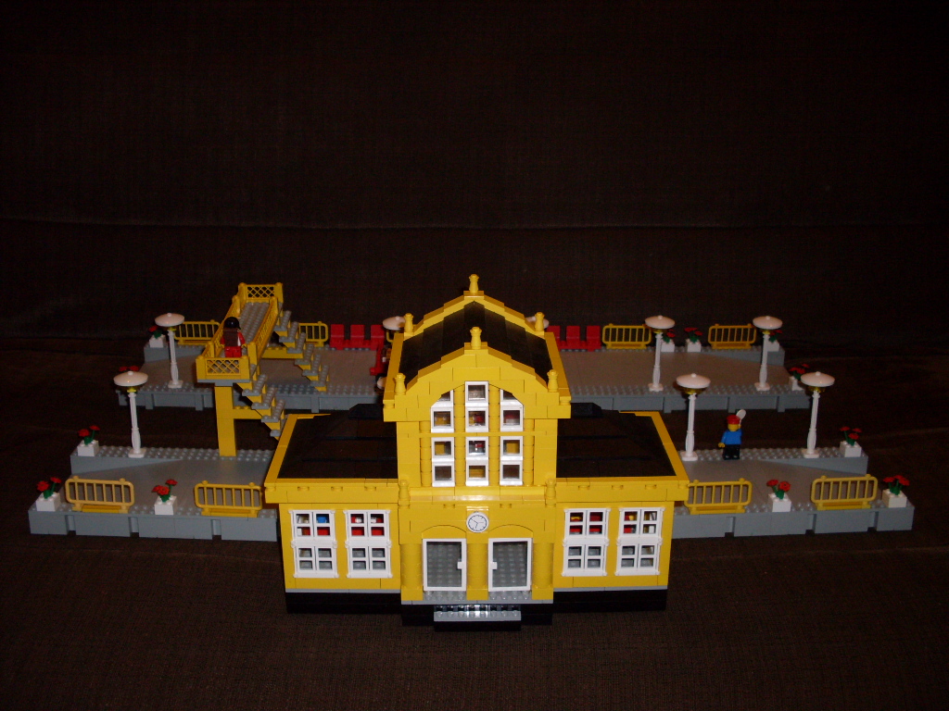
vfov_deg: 37.7
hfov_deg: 49.0
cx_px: 474
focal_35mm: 38
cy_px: 356
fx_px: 1042
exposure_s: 1/45
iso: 100
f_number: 2.8
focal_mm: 6.3
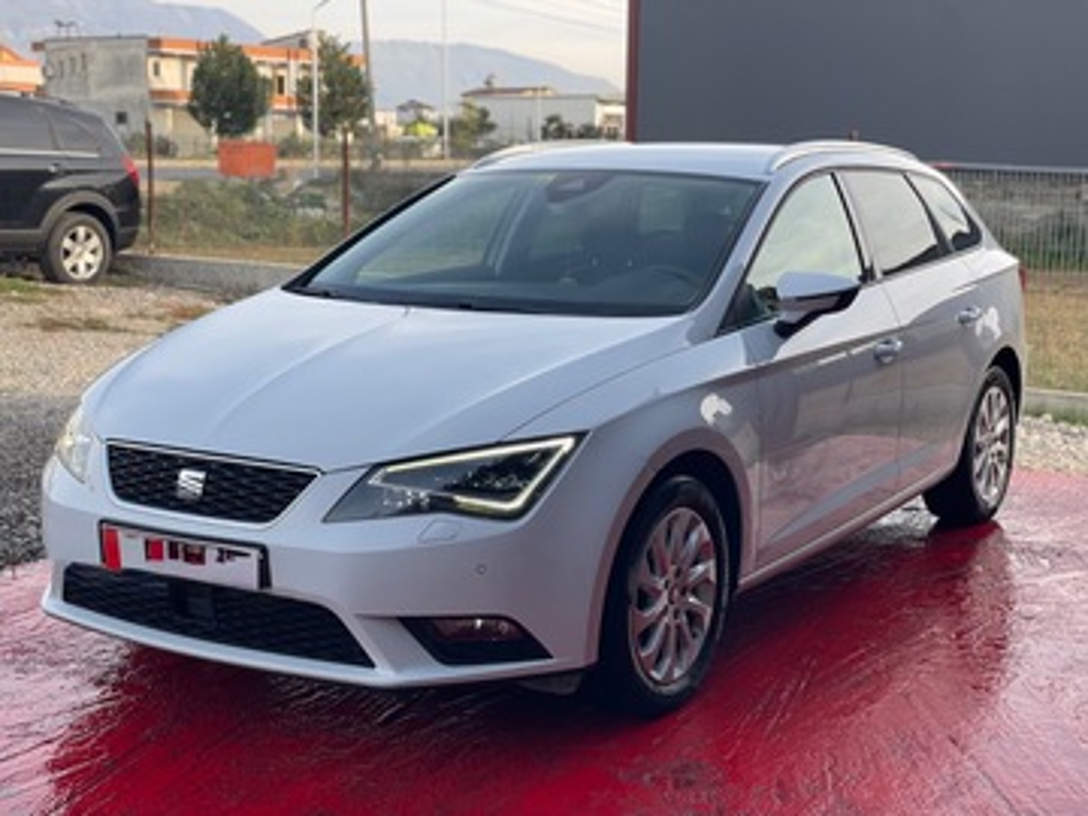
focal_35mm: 52
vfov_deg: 28.0
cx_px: 544
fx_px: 1634
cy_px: 408
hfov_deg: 36.8
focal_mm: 6
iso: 32
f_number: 2
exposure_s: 1/305
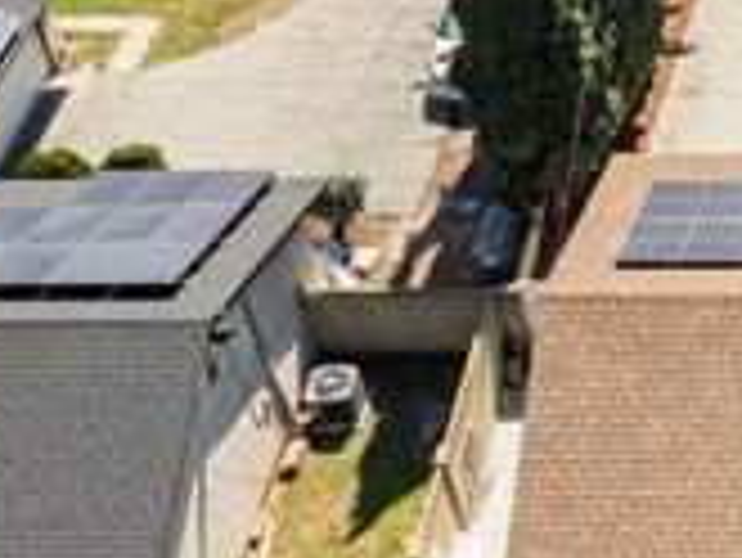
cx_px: 1084
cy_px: 349
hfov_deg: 18.8
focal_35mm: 93
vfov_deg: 15.9
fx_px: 1995
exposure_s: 1/500
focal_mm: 12.29
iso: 100
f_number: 4.5
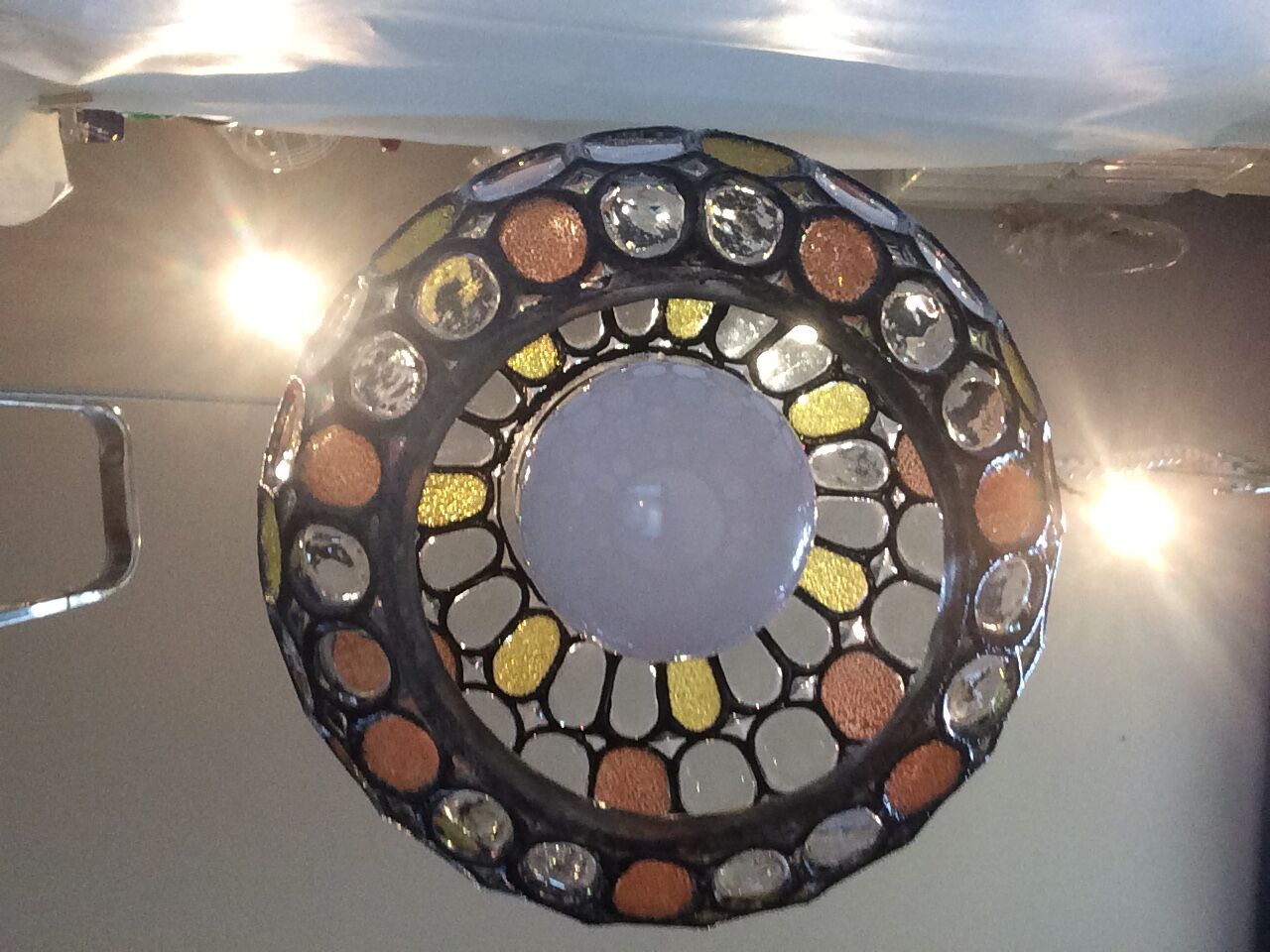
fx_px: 1137
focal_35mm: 31
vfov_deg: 45.4
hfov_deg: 58.4
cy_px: 476
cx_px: 635
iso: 320
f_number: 2.4
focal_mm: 2.15
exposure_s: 1/33
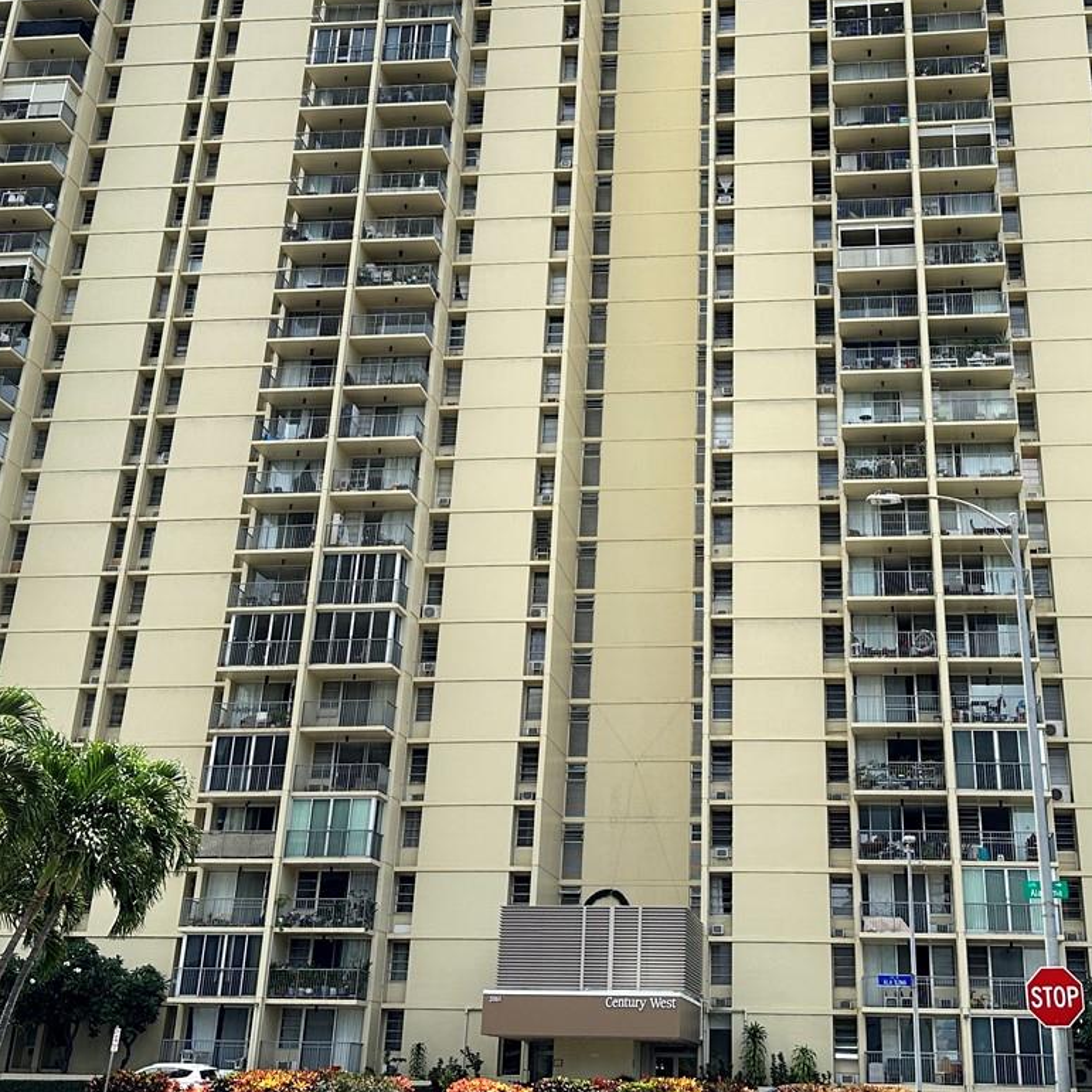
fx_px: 1570
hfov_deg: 38.1
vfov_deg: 37.8
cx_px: 678
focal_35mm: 44
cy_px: 334
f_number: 1.78
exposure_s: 1/3356
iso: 80
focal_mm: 6.86
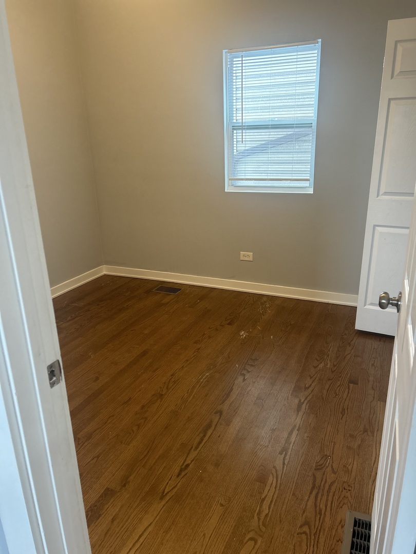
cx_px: 208
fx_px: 417
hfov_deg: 53.1
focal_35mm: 26
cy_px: 277
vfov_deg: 67.3
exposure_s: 1/60
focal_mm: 5.7
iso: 160
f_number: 1.5
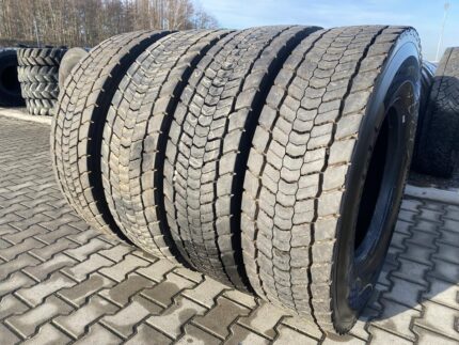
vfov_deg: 53.1
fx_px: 345
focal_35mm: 26
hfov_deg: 67.3
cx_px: 230
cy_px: 172
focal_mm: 4.25
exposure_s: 1/539
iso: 32
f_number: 1.8
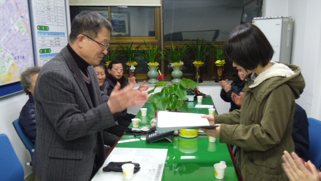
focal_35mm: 34
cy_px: 103
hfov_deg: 58.0
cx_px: 161
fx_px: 289
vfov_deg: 34.6
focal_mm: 5.6
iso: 400
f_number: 3.3
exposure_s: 1/30
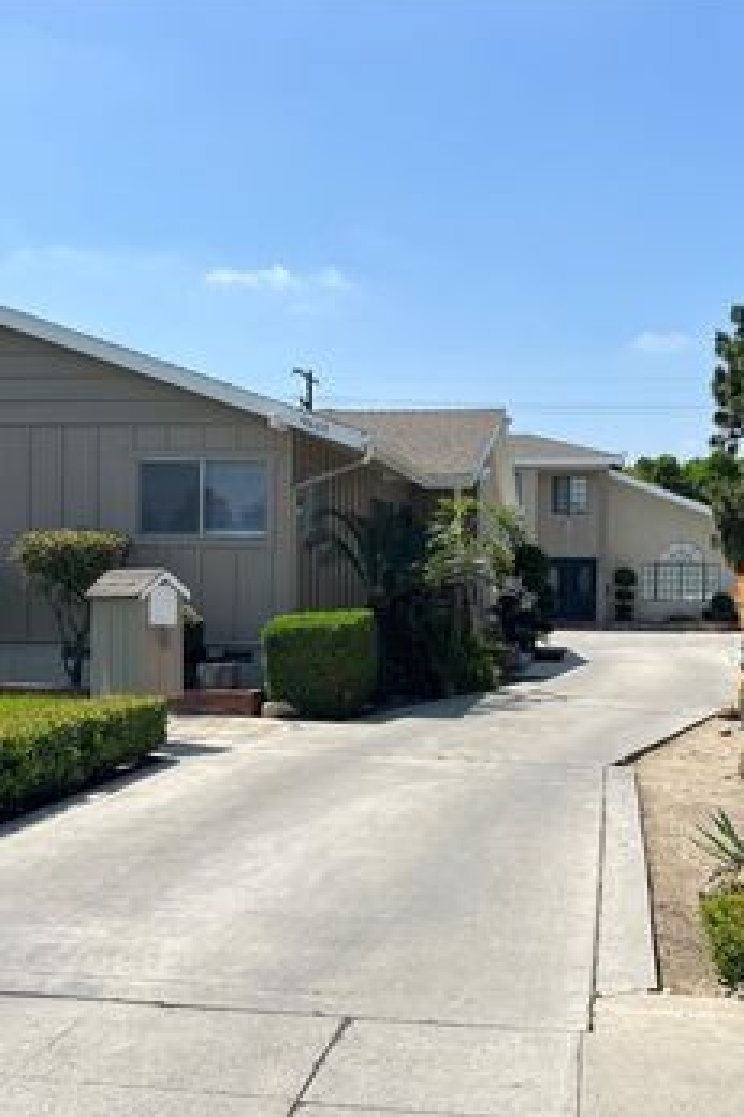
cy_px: 591
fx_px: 1210
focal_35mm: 39
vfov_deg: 49.5
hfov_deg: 34.2
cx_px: 393
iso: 50
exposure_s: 1/5076
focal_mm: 5.7
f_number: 1.5
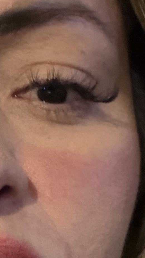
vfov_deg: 18.0
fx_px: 752
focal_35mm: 110
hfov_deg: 10.6
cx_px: -71
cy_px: 351
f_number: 1.9
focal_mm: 2.71
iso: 800
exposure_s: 1/15
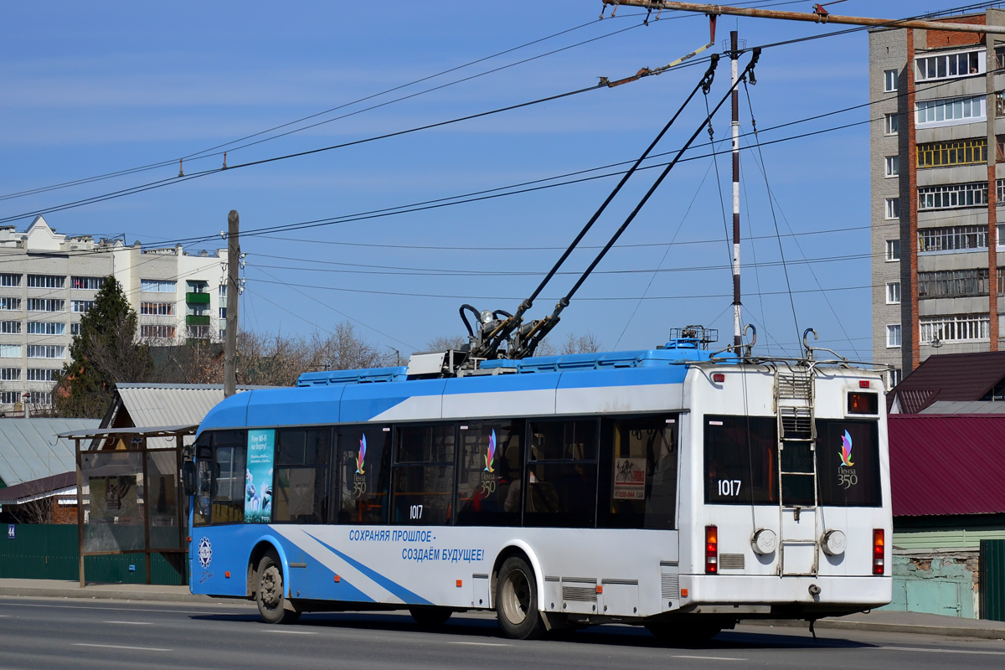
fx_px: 2596
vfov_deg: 14.7
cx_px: 502
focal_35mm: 93
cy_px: 335
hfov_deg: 21.9
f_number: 6.3
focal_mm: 62
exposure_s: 1/1600
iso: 200
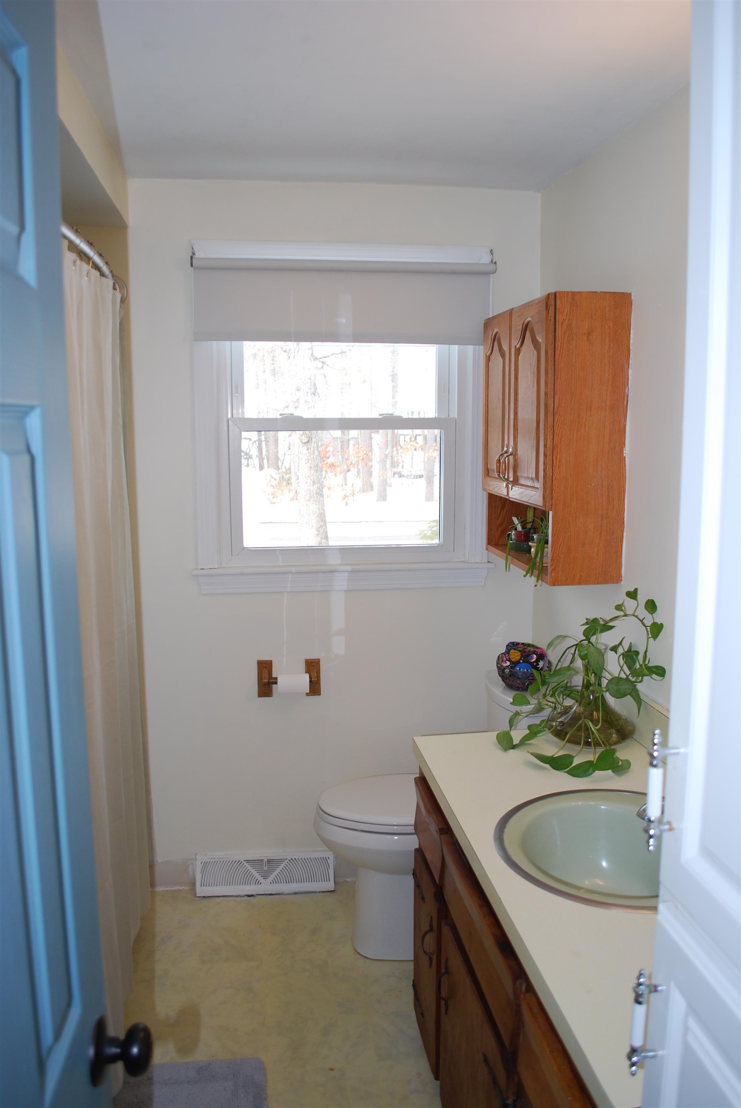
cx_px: 370
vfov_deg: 67.3
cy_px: 554
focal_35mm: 27
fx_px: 831
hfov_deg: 48.0
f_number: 3.5
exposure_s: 1/60
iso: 200
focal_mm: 18
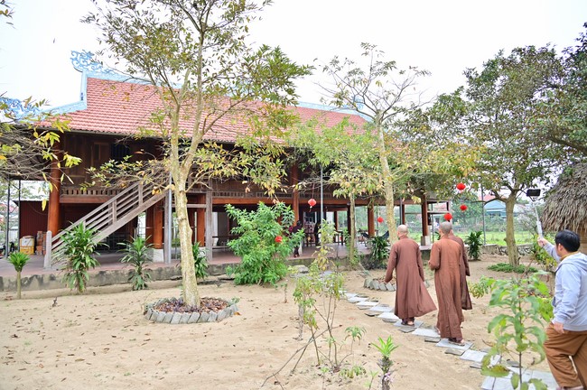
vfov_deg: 53.0
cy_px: 195
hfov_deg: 73.8
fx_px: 391
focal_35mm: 24
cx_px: 294
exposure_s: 1/200
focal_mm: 24
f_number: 4.5
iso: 100
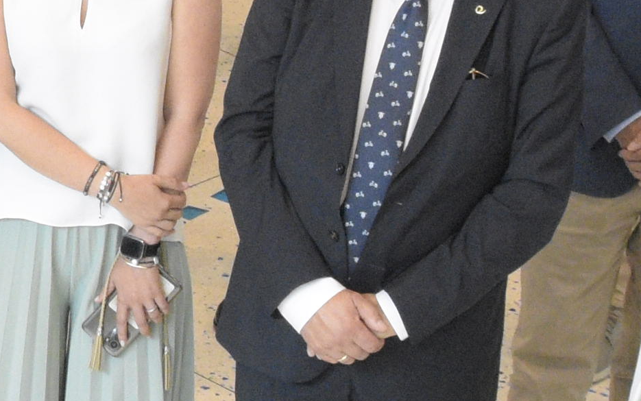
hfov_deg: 8.0
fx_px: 4456
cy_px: -23
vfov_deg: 5.1
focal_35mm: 255
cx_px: -495
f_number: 7.1
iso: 2500
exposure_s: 1/60
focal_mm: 26
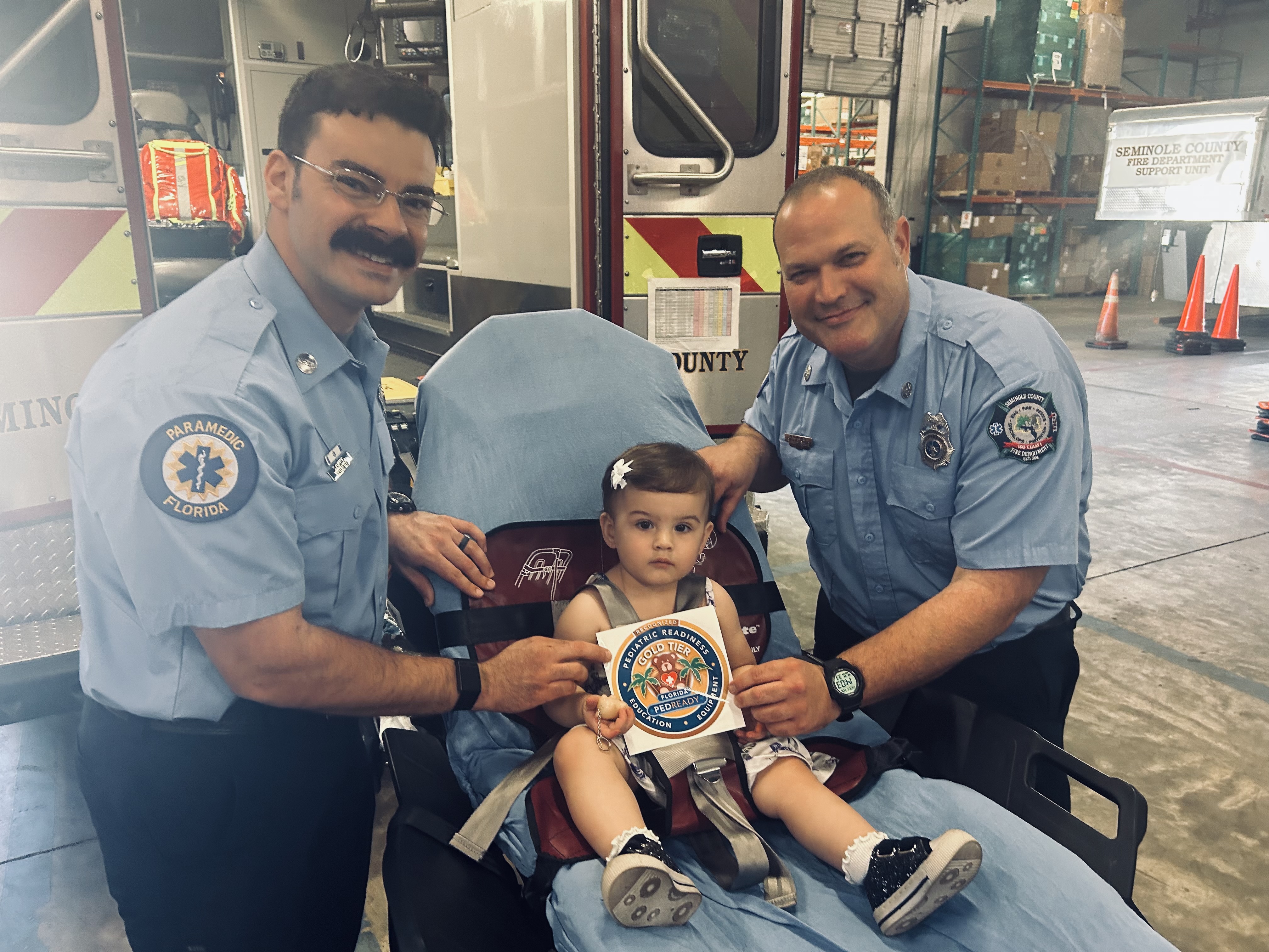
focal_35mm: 26
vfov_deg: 53.1
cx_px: 634
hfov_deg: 67.3
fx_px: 953
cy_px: 476
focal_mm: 5.7
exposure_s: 1/60
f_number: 1.5
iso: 250
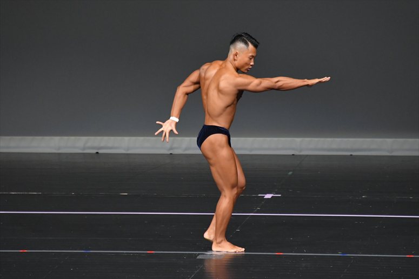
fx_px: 4363
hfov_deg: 5.5
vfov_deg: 3.7
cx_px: 210
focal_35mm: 375
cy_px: 140
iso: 4000
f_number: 5.6
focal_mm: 250
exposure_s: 1/400
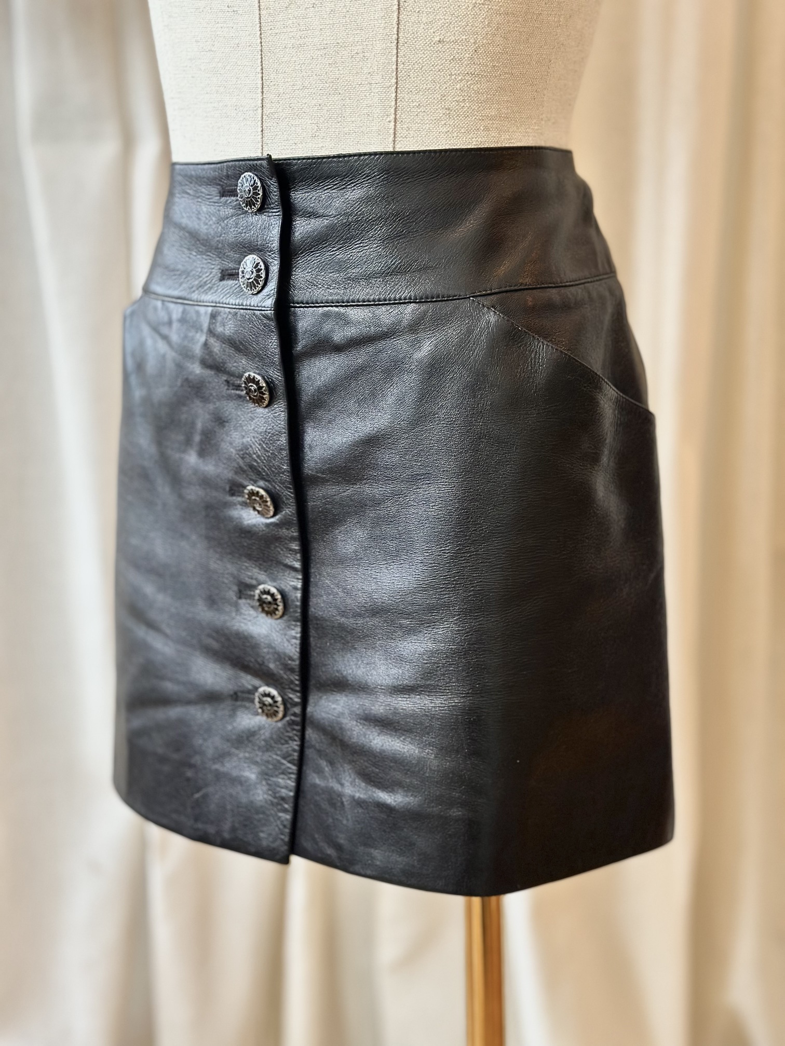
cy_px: 523
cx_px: 392
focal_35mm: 48
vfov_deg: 39.7
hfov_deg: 30.3
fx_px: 1451
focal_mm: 6.86
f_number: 1.78
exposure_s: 1/50
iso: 320
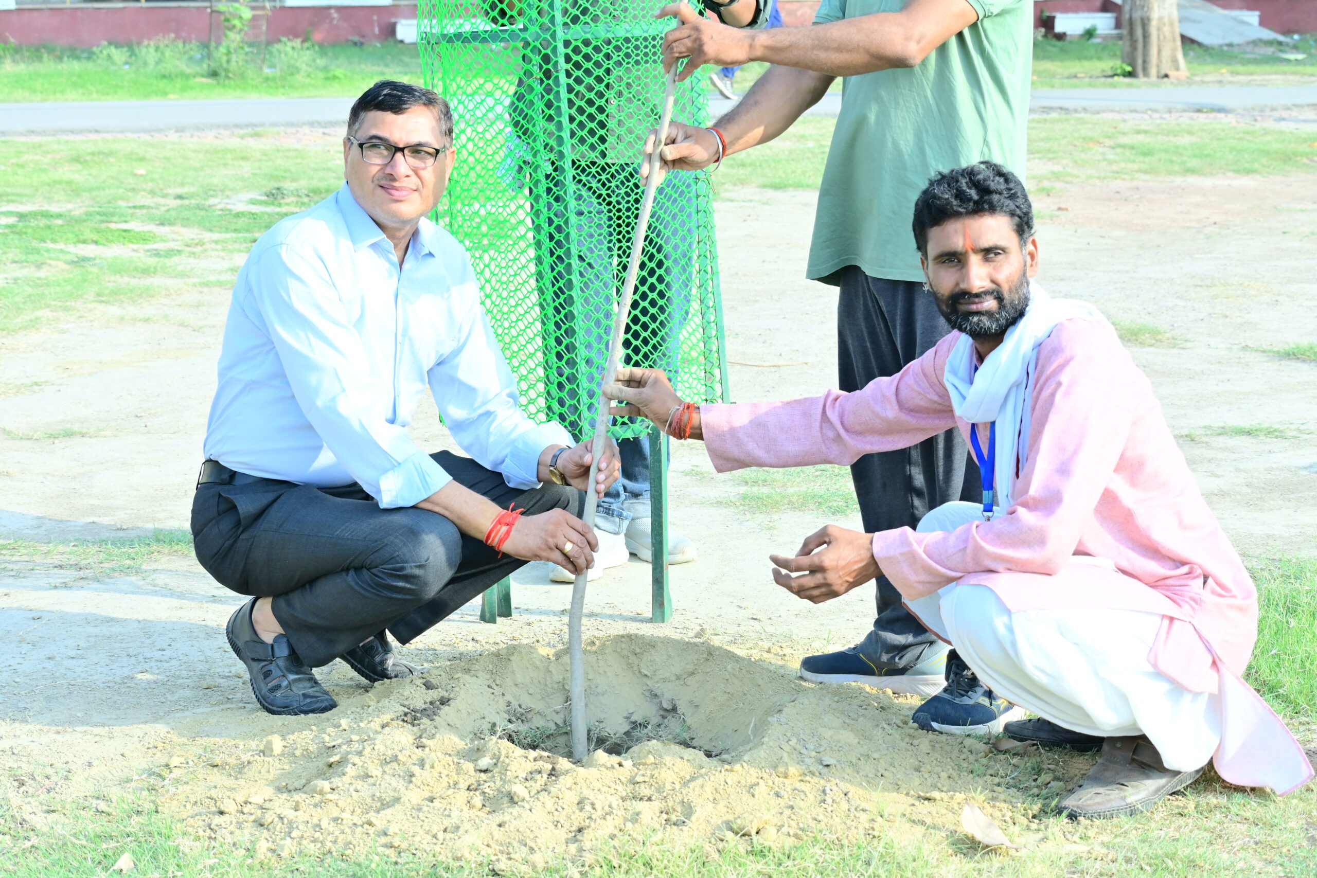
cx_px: 658
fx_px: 2744
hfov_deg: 27.0
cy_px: 439
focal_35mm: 75
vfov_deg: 18.2
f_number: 6.3
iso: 640
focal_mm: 50
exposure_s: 1/640
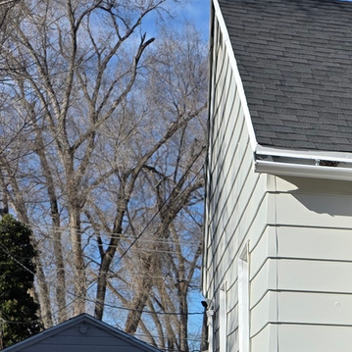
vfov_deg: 14.1
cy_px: 525
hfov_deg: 13.9
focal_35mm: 116
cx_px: 559
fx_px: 1335
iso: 80
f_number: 1.7
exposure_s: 1/4889
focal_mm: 6.3
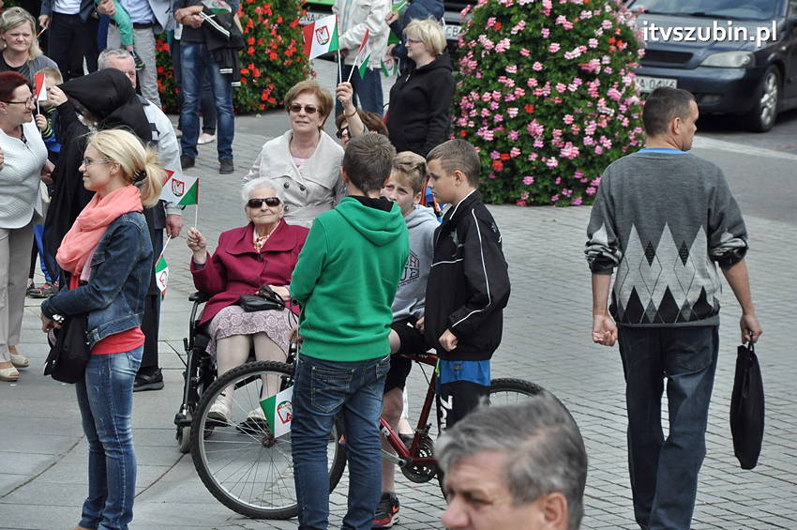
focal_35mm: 158
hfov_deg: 13.1
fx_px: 3483
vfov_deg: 8.7
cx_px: 398
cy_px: 265
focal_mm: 105
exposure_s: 1/2000
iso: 1250
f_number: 9
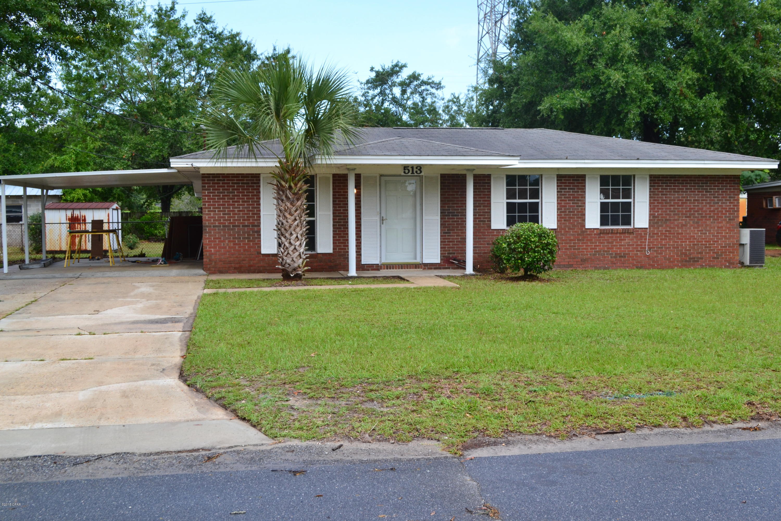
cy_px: 260
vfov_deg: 34.2
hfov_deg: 49.6
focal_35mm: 39
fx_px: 846
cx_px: 390
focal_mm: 26
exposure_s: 1/200
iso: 400
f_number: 10
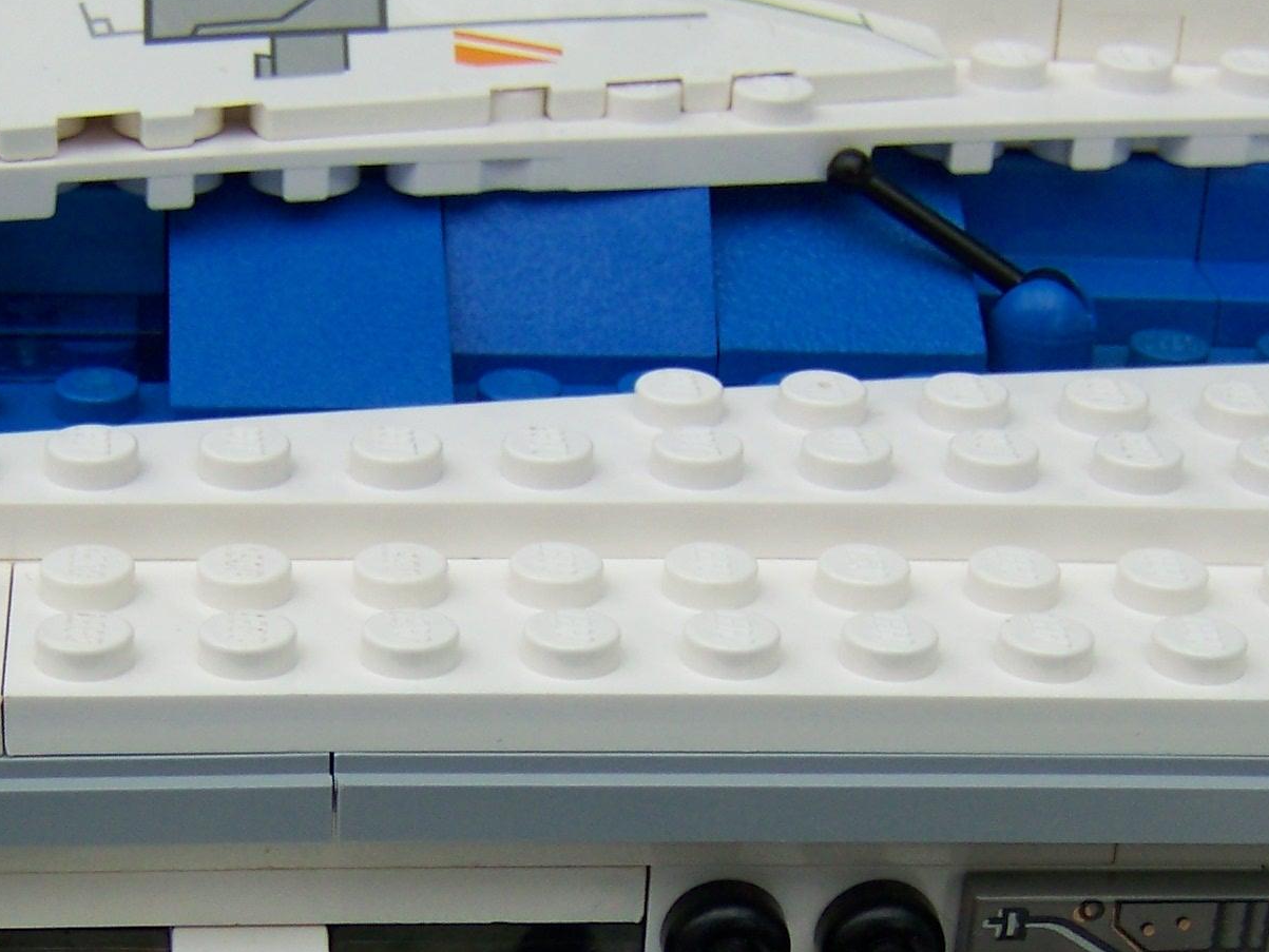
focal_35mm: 97
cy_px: 1055
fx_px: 3557
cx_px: 500
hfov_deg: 20.2
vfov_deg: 14.9
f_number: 2.8
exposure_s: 1/320
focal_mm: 6.3
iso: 64
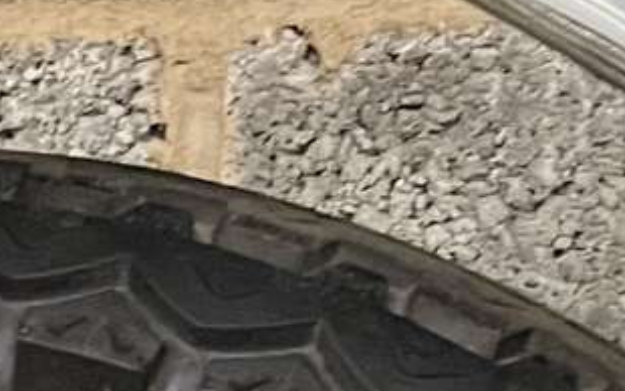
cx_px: -62
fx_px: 3033
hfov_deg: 11.6
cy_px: 1401
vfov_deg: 6.4
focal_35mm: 178
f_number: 1.6
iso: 640
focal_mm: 4.2
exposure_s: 1/25
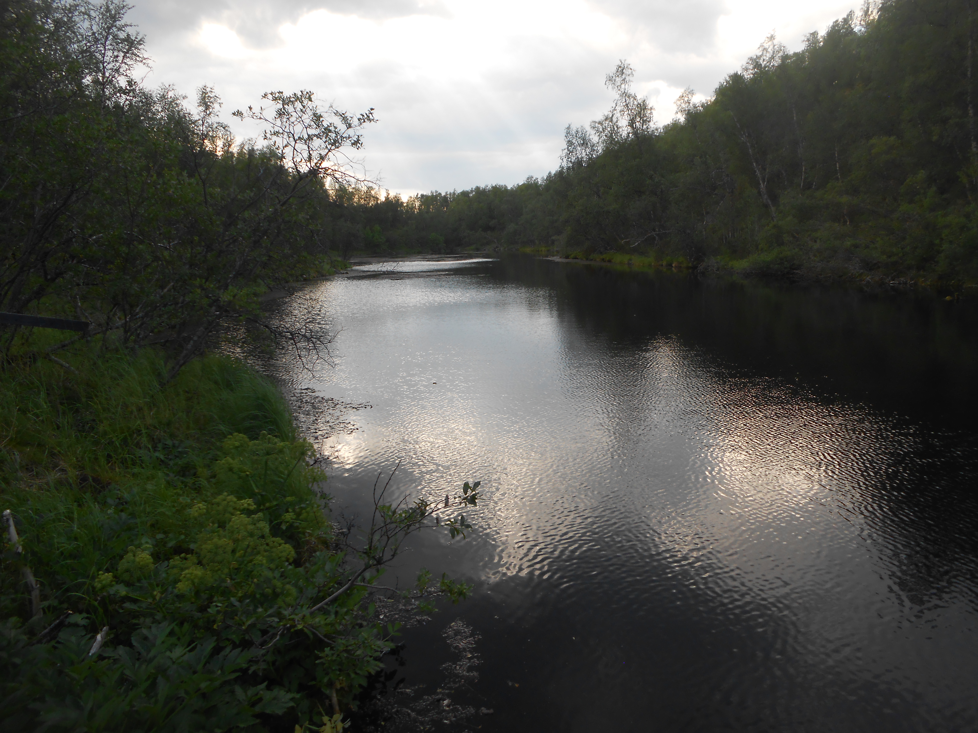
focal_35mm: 26
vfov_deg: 53.1
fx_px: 735
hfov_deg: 67.3
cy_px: 366
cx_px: 489
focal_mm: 4.6
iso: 80
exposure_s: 1/200
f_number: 3.5
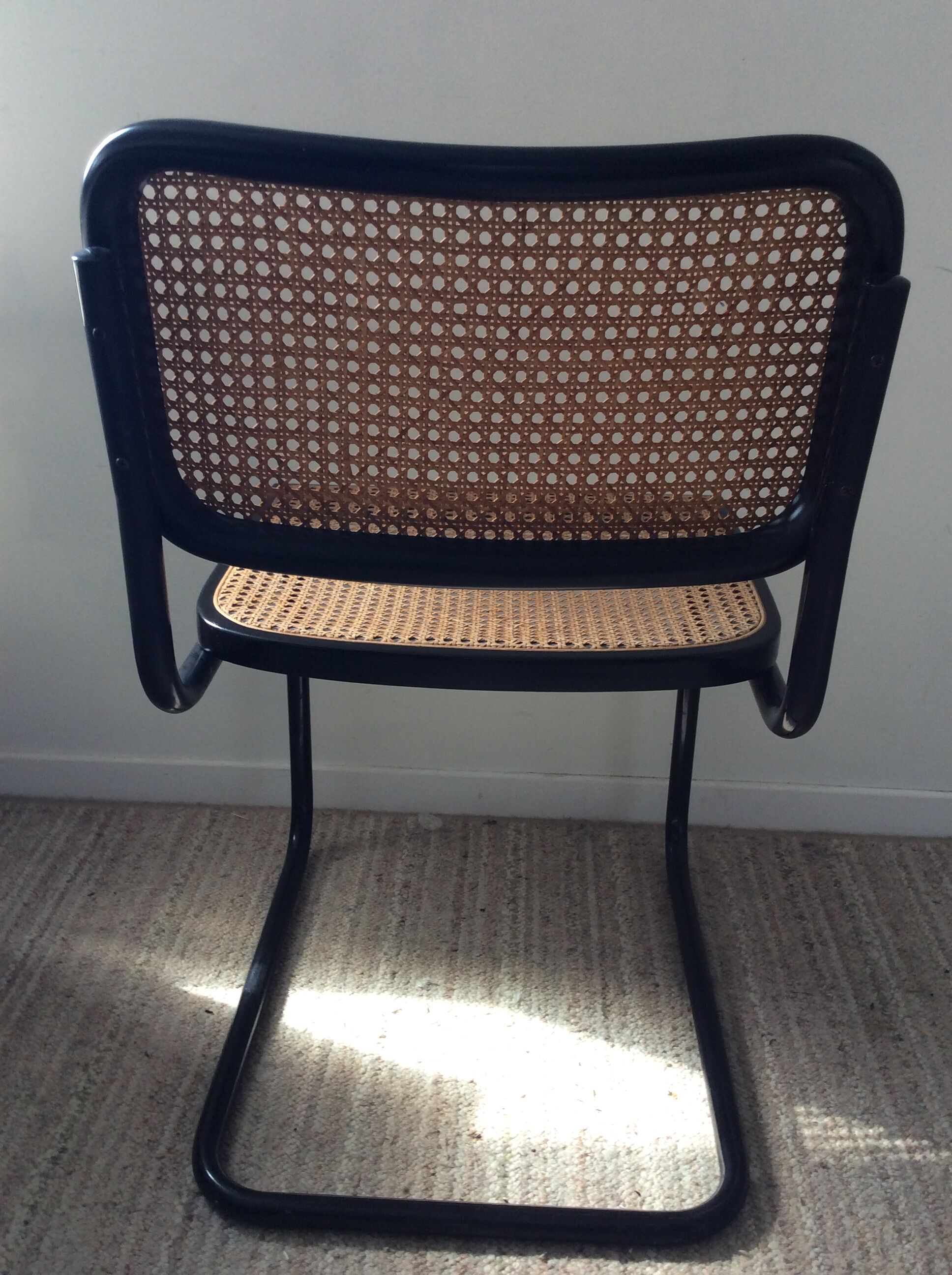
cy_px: 638
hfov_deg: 44.1
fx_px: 1177
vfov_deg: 56.9
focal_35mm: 32
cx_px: 476
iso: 40
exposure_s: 1/33
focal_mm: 3.3
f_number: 2.4
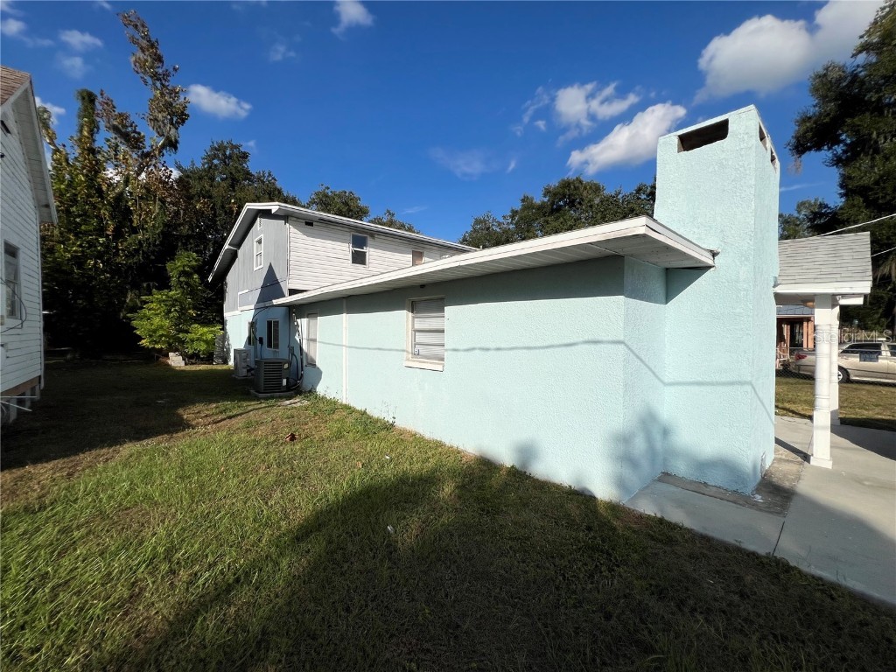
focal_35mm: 13
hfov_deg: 106.2
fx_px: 336
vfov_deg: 89.9
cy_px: 336
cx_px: 448
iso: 40
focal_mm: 1.57
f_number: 1.8
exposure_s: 1/4785
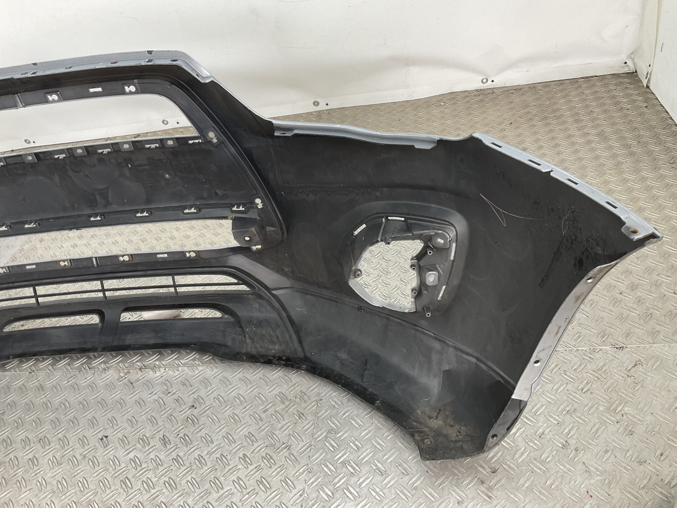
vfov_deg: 48.2
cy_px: 254
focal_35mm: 29
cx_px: 338
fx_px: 567
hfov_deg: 61.7
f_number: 1.8
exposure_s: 1/120
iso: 25
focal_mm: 3
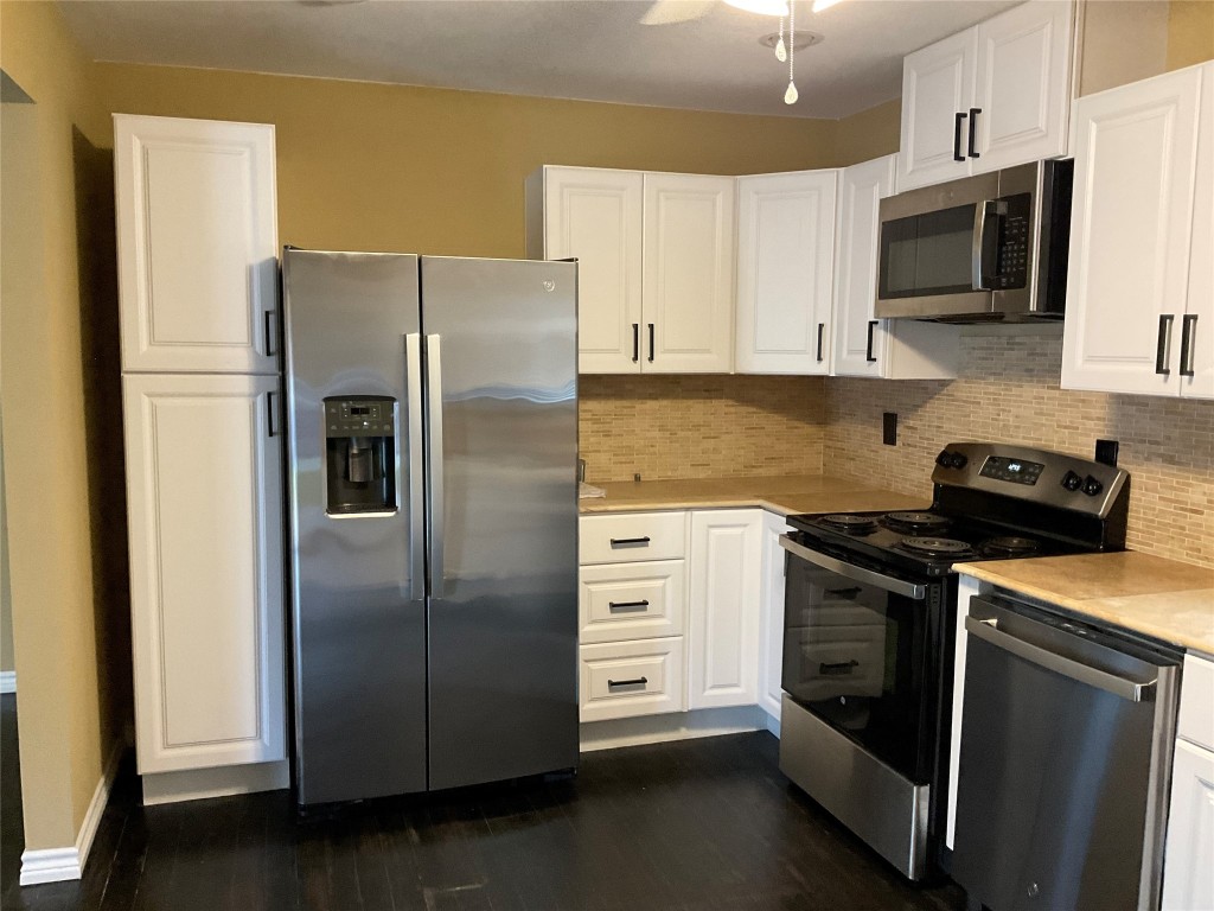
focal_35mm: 29
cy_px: 456
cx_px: 607
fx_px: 1017
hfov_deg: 61.7
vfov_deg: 48.2
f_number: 1.8
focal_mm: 3
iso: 250
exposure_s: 1/60
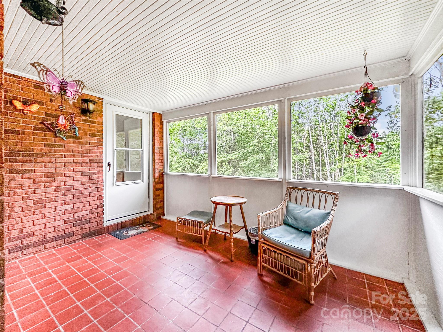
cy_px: 166
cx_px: 222
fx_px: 179
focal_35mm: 14
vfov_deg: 85.7
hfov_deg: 102.1
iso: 320
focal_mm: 2.22
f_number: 2.2
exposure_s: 1/60
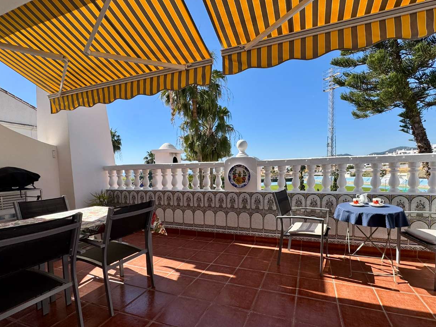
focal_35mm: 17
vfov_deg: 74.4
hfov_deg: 90.9
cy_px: 183
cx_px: 234
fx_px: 214
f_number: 2.2
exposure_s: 1/1637
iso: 50
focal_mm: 2.22
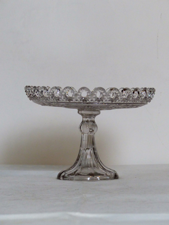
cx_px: 84
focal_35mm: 138
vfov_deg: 14.3
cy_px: 112
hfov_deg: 10.7
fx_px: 898
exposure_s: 1/80
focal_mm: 22.6
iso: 320
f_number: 2.8
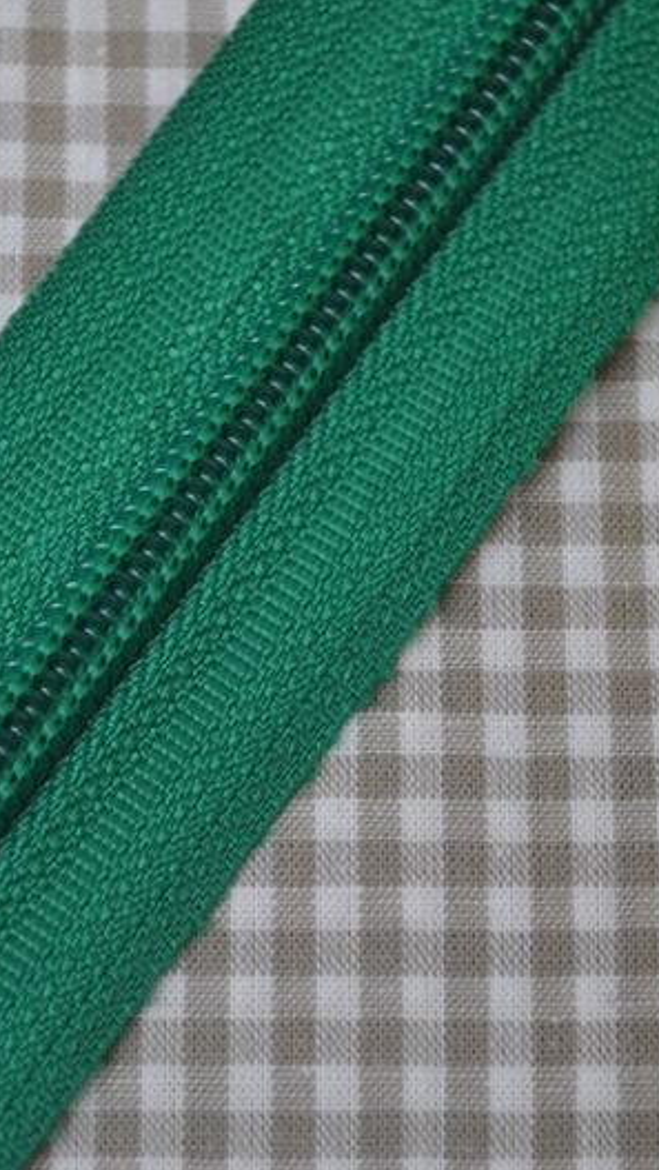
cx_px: 47
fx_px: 3102
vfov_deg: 21.3
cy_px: 587
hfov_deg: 12.0
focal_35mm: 100
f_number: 5
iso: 400
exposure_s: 1/100
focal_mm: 42
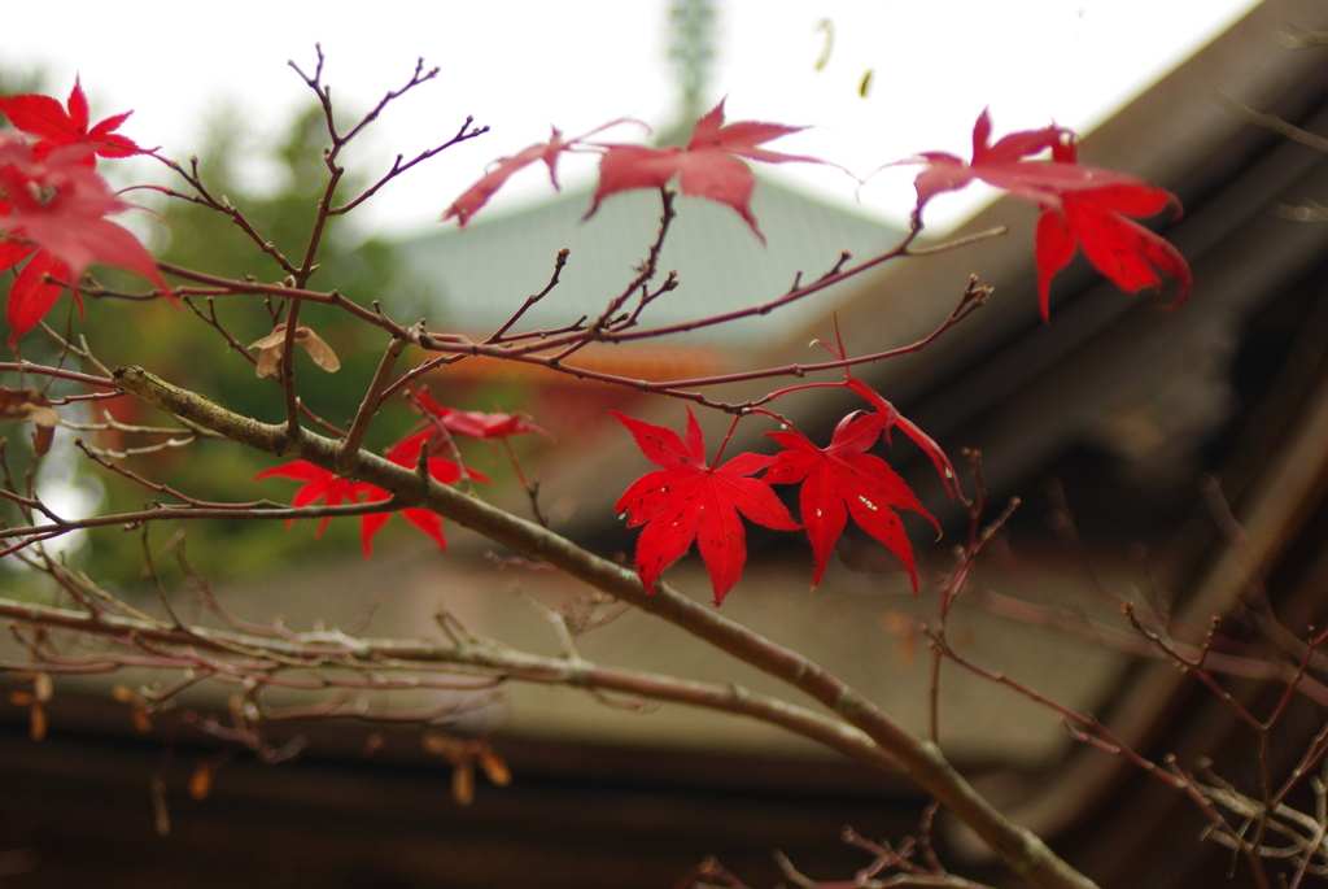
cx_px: 664
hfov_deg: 17.0
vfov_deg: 11.4
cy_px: 444
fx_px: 4431
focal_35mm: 120
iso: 100
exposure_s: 1/90
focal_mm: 80
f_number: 5.6
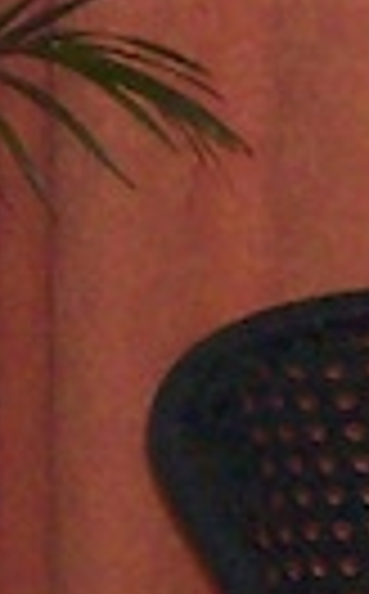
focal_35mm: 361
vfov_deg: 5.8
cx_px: 1076
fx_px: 5834
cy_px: -54
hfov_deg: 3.5
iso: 160
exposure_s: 1/30
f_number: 3
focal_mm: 6.3
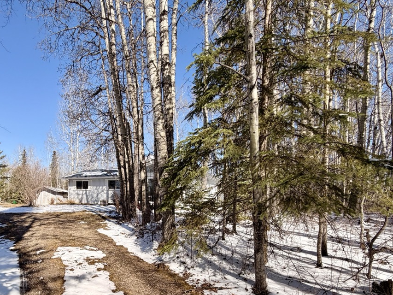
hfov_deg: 75.8
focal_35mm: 21
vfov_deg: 61.7
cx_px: 122
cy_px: 200
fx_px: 238
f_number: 2.2
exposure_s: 1/770
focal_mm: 2.22
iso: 25
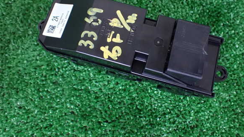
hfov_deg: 58.0
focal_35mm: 34
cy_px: 55
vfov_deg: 34.5
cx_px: 119
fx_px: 220
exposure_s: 1/30
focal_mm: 5.4
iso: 1600
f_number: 2.3
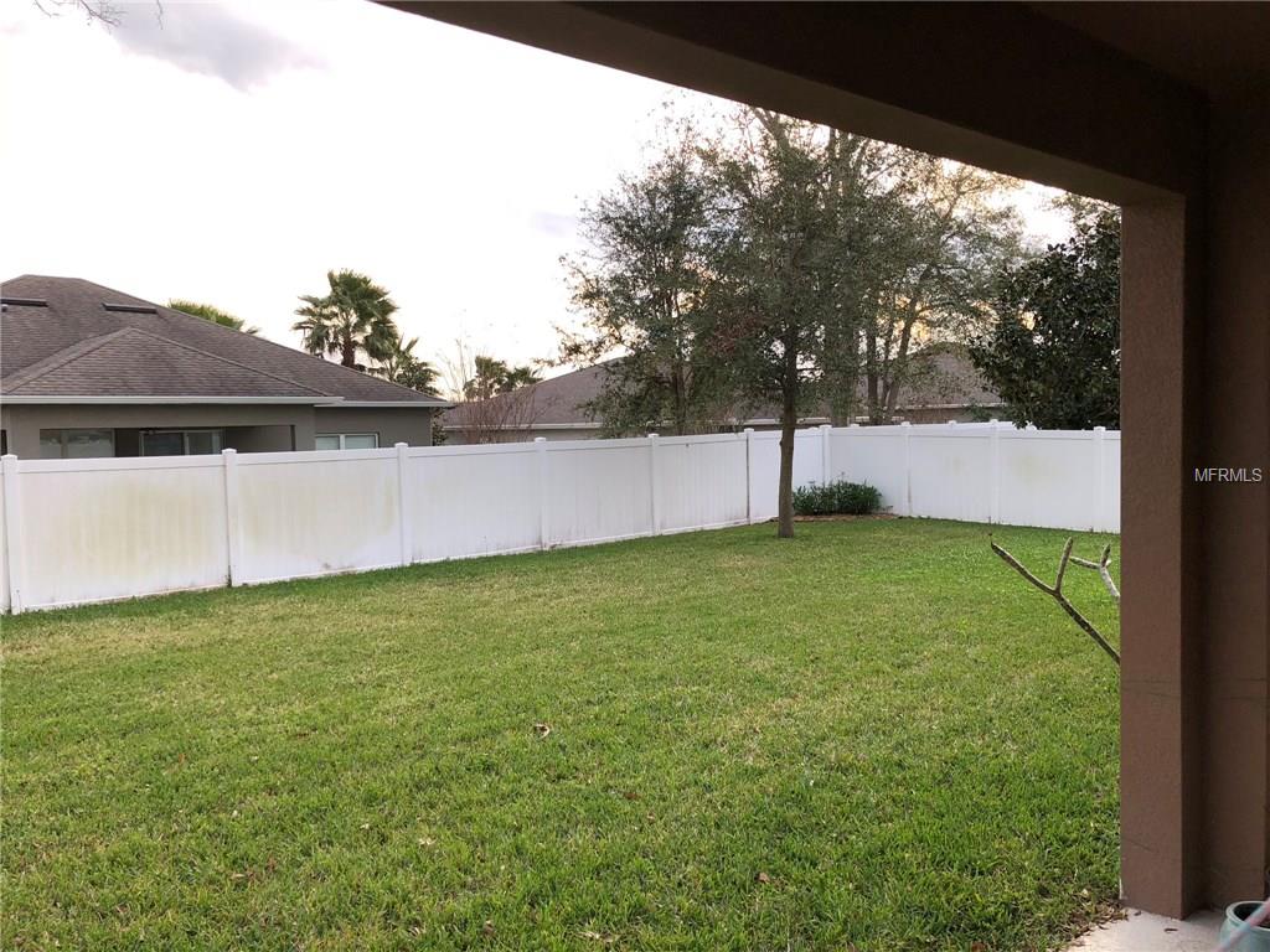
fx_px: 1027
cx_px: 635
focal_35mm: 28
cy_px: 476
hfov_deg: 63.4
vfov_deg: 49.7
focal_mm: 4
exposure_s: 1/120
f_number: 1.8
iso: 32
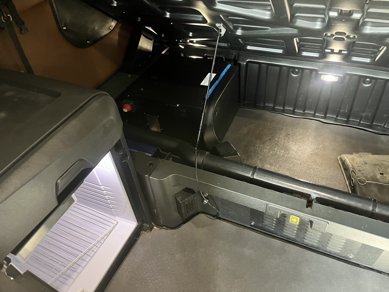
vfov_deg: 53.1
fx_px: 292
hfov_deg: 67.3
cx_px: 194
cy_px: 146
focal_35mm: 26
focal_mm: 5.1
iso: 640
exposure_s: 1/31
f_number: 1.6
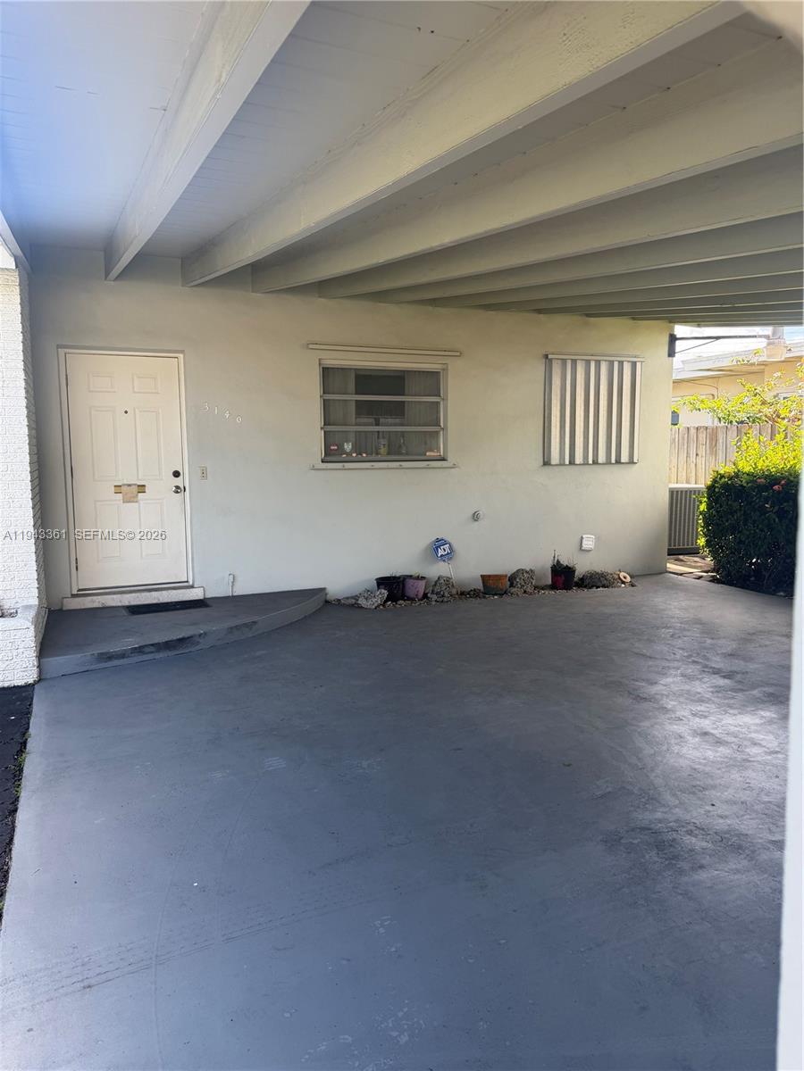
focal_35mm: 24
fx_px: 743
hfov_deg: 56.8
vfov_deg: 71.6
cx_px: 402
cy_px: 536
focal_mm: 6.76
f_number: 1.78
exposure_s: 1/627
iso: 100
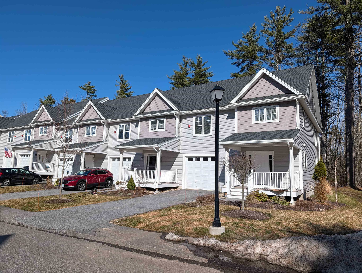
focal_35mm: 24
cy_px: 136
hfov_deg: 71.5
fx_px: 251
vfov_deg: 56.9
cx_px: 181
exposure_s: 1/2024
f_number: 1.68
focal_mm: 6.9
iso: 23
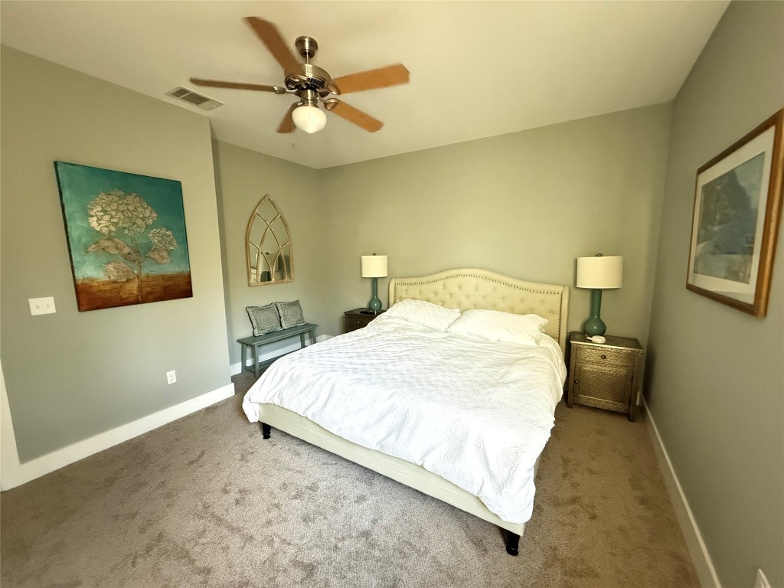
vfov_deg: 85.7
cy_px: 294
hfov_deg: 102.1
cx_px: 392
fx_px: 317
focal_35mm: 14
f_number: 2.2
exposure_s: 1/30
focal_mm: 2.22
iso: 1250
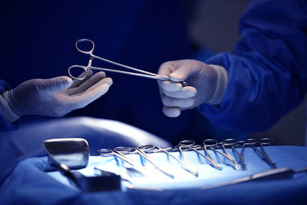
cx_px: 154
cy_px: 102
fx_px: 1705
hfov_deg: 10.3
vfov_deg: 6.9
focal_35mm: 200
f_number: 2.8
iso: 160
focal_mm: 200
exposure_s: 1/320
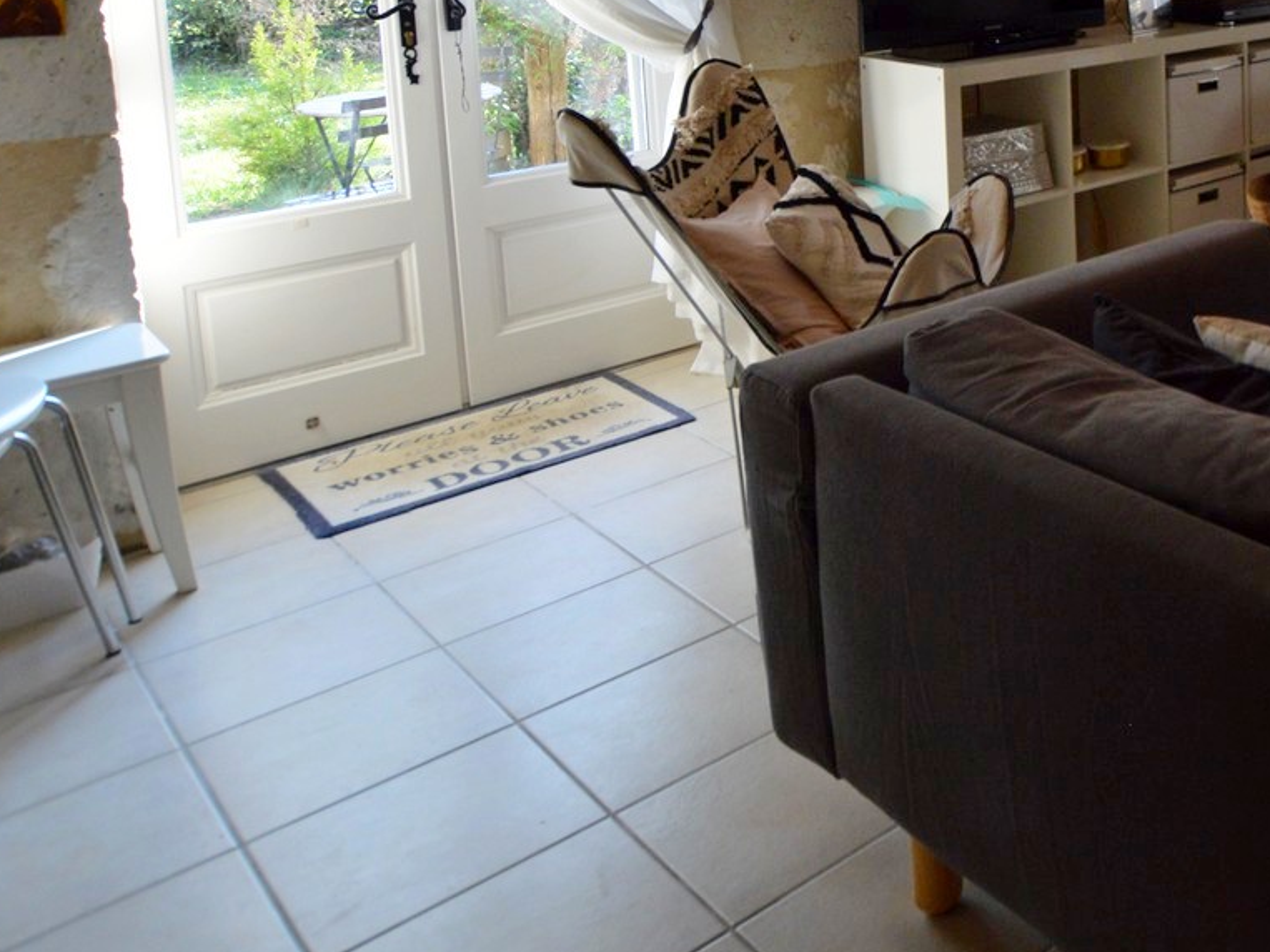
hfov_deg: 41.9
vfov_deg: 37.2
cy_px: -11
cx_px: 1420
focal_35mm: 34
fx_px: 1247
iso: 400
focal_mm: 10
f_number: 4.5
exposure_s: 1/80
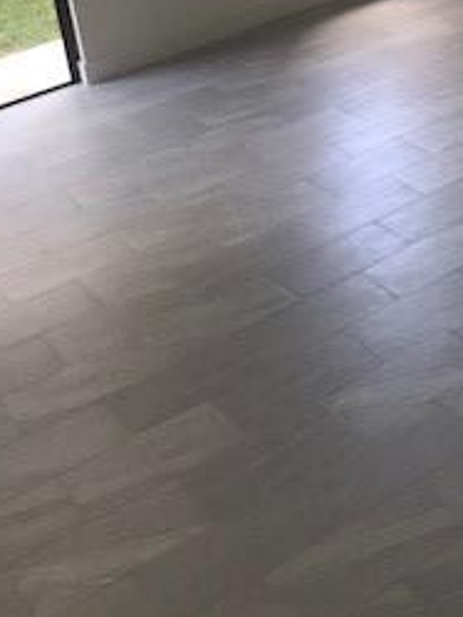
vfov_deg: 25.4
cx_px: 384
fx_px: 1283
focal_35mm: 72
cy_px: -30
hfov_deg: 20.2
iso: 25
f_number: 1.8
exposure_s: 1/33
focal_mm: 3.99
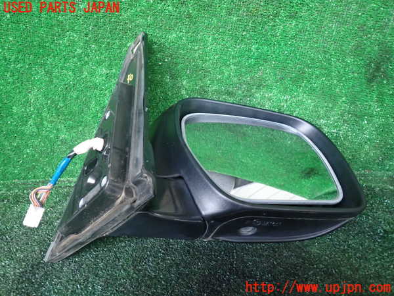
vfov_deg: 54.9
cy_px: 148
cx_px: 197
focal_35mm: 25
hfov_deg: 69.4
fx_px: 285
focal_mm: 4.5
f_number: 2
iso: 640
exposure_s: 1/30
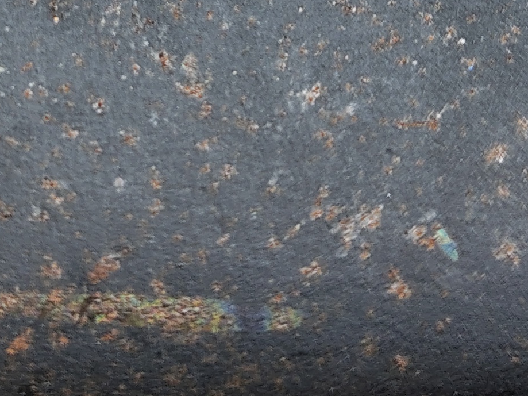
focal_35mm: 107
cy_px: -245
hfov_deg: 18.3
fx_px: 1632
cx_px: 141
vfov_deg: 12.9
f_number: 1.8
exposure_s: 1/168
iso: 100
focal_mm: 5.56
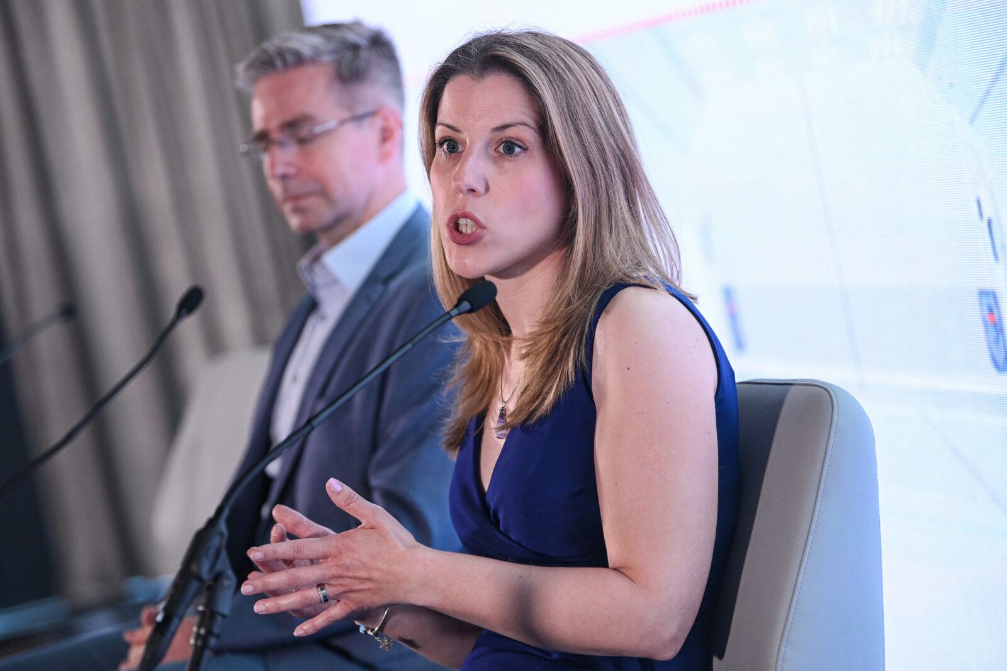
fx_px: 3244
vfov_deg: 11.8
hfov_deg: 17.6
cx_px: 504
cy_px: 336
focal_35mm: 116
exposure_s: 1/200
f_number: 2.8
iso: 2000
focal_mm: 116
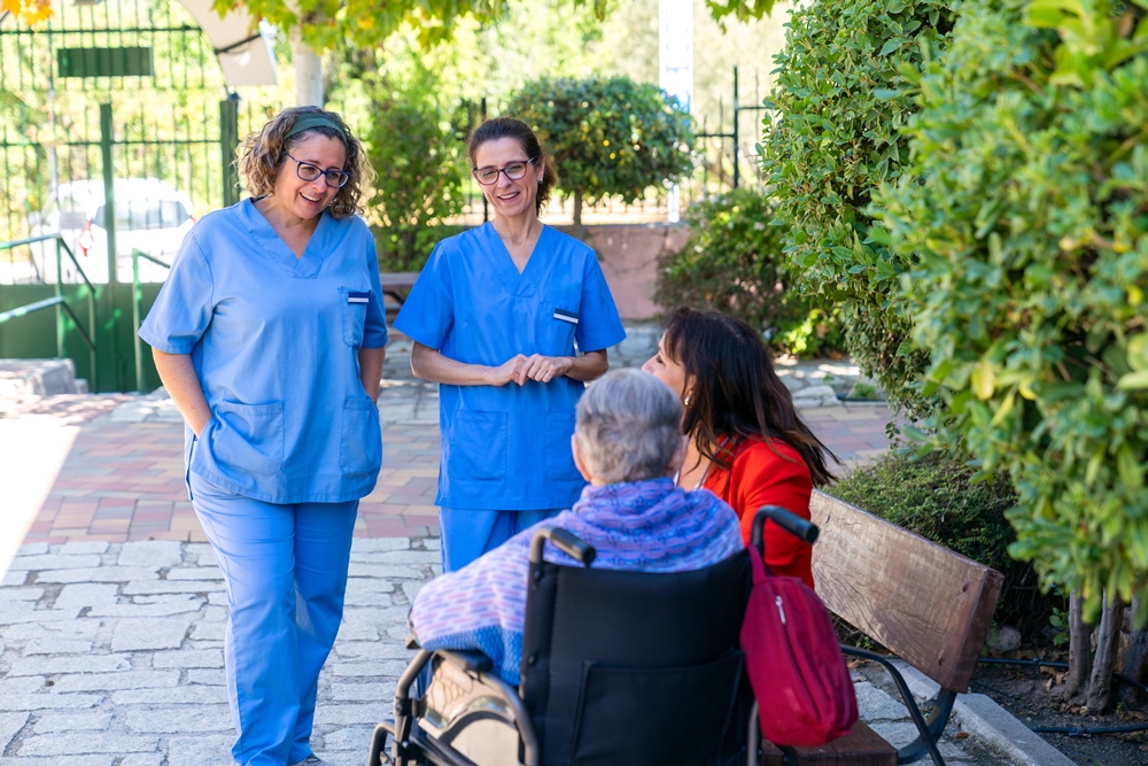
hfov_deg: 32.4
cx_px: 574
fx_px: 1977
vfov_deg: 21.9
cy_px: 383
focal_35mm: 62
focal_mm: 62
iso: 250
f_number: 3.2
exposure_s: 1/320
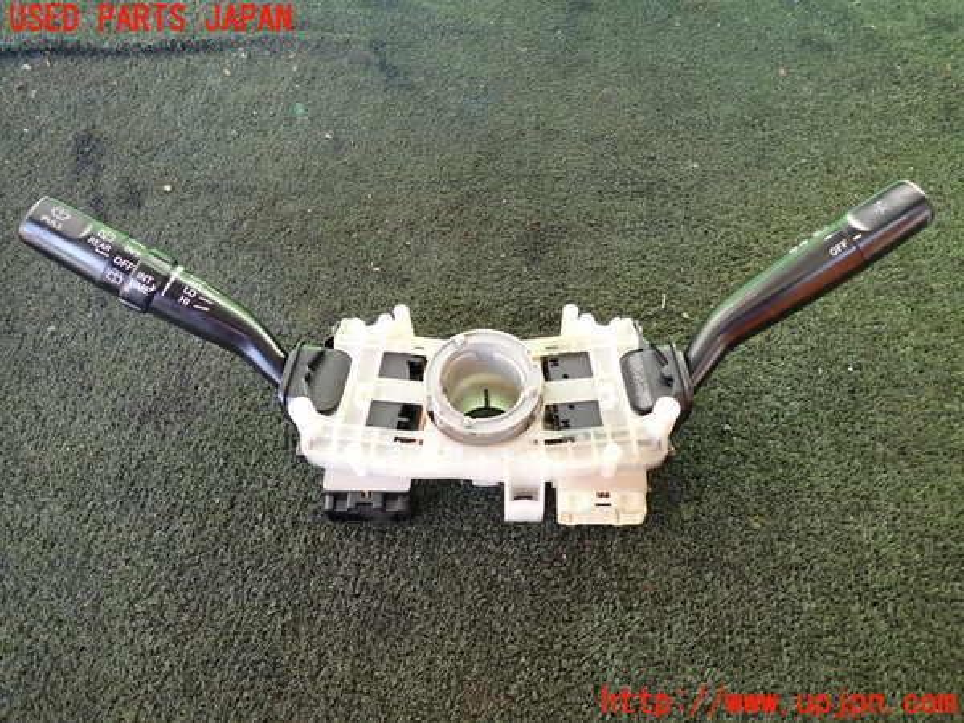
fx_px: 696
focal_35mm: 25
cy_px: 362
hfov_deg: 69.4
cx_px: 482
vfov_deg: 54.9
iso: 125
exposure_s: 1/60
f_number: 2
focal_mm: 4.5
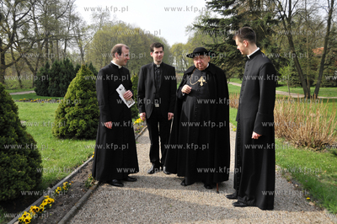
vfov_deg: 43.5
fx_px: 281
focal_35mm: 30
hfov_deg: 62.0
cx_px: 168
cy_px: 112
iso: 400
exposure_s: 1/800
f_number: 5.6
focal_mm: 20
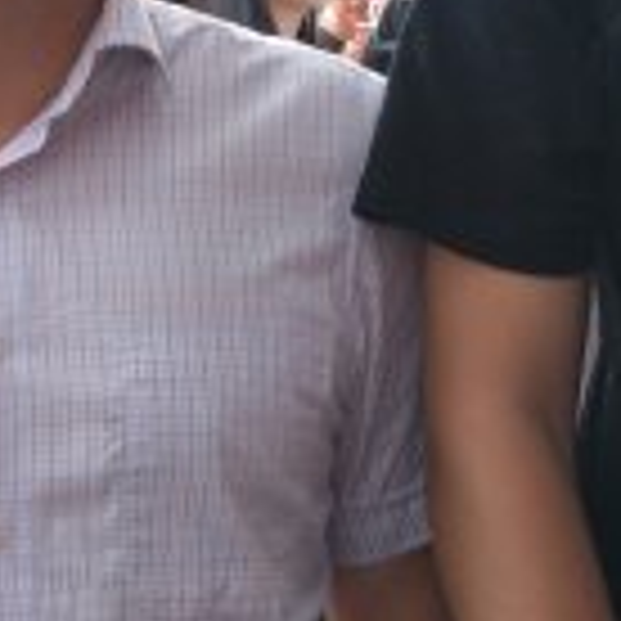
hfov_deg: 12.3
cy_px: -238
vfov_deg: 12.3
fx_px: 2781
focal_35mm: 137
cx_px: 871
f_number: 1.7
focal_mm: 4.27
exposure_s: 1/107
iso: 58
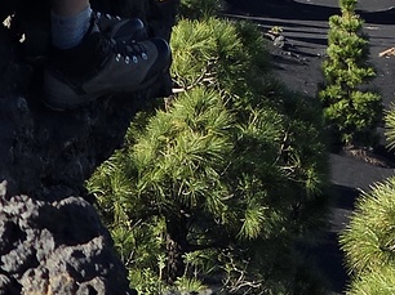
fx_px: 3706
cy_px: -241
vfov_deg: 4.5
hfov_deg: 6.1
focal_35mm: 325
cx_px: 463
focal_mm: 7.9
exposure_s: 1/2128
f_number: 2.4
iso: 50
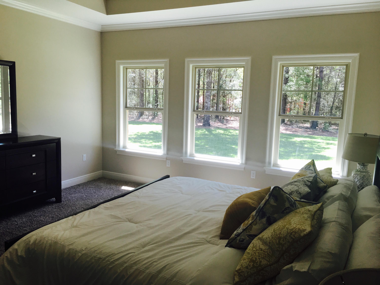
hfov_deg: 61.7
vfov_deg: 48.2
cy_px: 142
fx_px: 318
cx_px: 190
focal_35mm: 29
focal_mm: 4.15
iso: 50
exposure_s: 1/120
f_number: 2.2
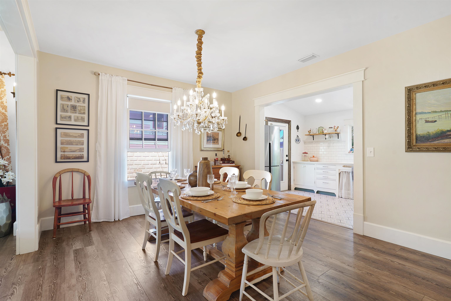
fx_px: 213
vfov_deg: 70.4
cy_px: 150
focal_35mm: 17
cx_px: 226
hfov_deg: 93.3
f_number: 8
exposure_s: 2.5
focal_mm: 17
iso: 100
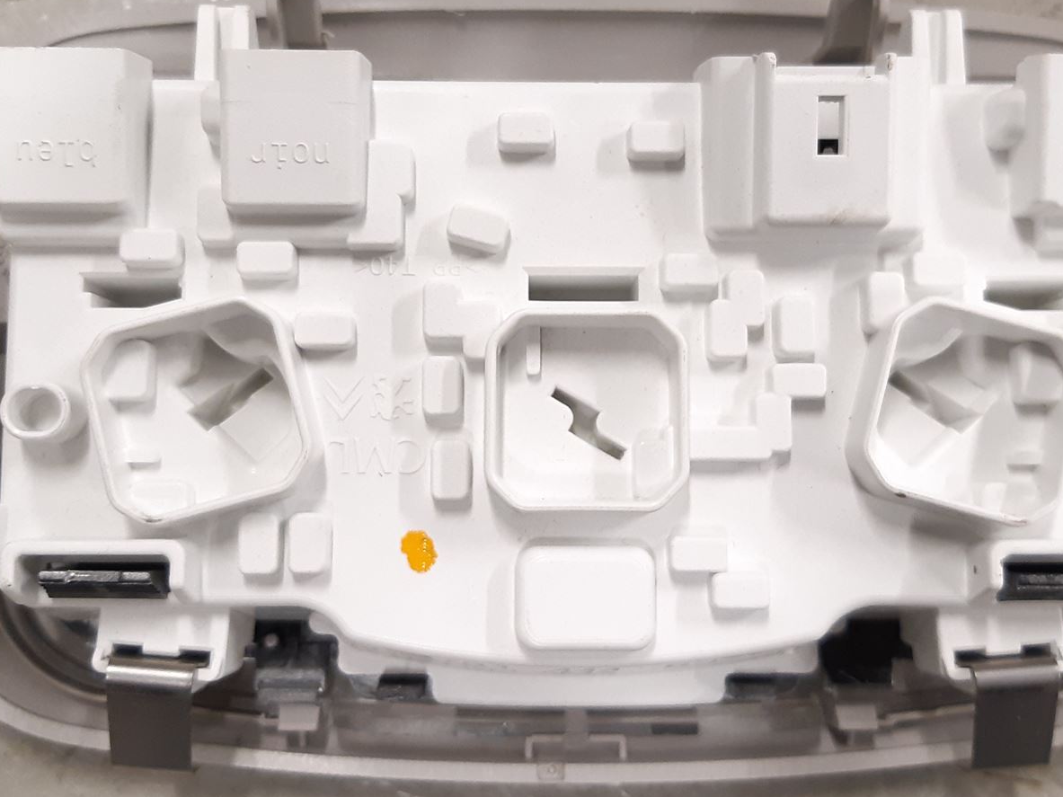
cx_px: 539
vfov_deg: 32.1
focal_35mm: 45
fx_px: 1382
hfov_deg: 42.1
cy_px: 319
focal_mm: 3.93
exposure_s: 1/50
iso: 200
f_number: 1.7
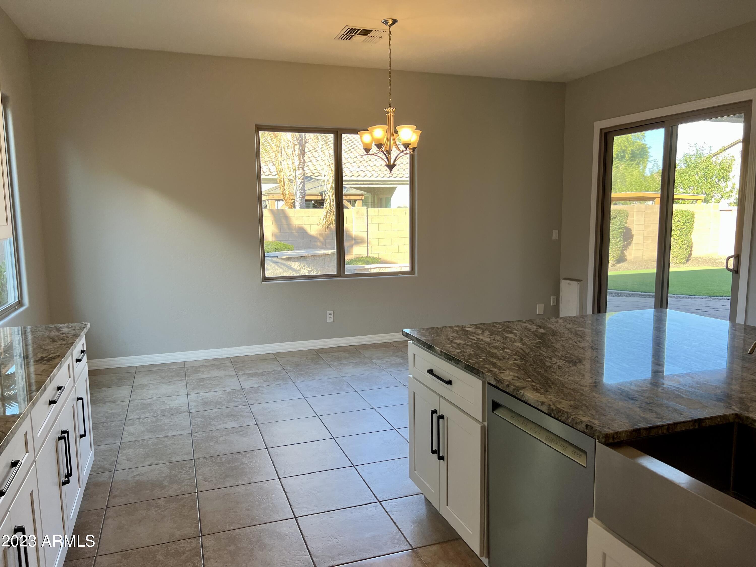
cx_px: 378
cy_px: 284
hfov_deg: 67.3
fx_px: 568
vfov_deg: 53.1
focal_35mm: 26
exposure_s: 1/170
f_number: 1.5
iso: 50
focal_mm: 5.7
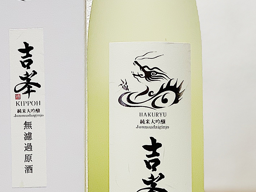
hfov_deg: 13.5
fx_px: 1080
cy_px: 6
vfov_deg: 10.1
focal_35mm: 146
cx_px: 81
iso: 64
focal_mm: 6
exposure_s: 1/100
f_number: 2.4
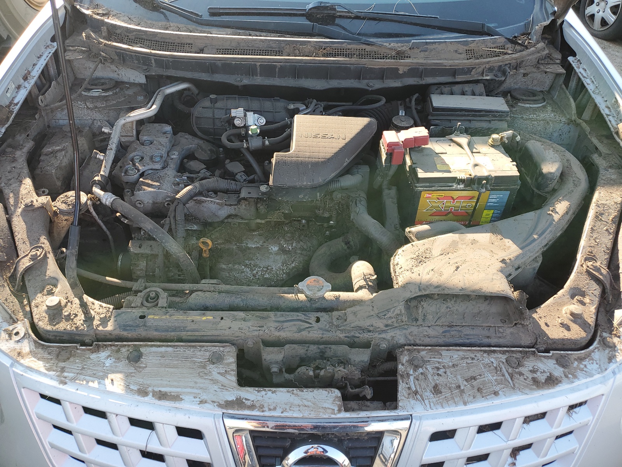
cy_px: 234
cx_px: 311
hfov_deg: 67.3
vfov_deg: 53.1
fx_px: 467
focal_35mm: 26
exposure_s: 1/370
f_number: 1.5
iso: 50
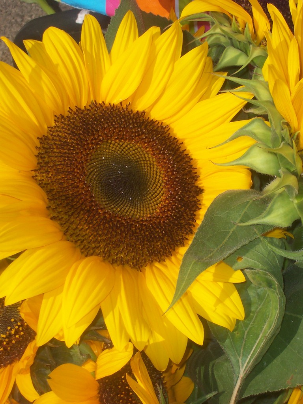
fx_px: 1506
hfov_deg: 11.5
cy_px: 202
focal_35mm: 129
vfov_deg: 15.3
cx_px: 152
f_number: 6.7
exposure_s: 1/500
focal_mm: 20
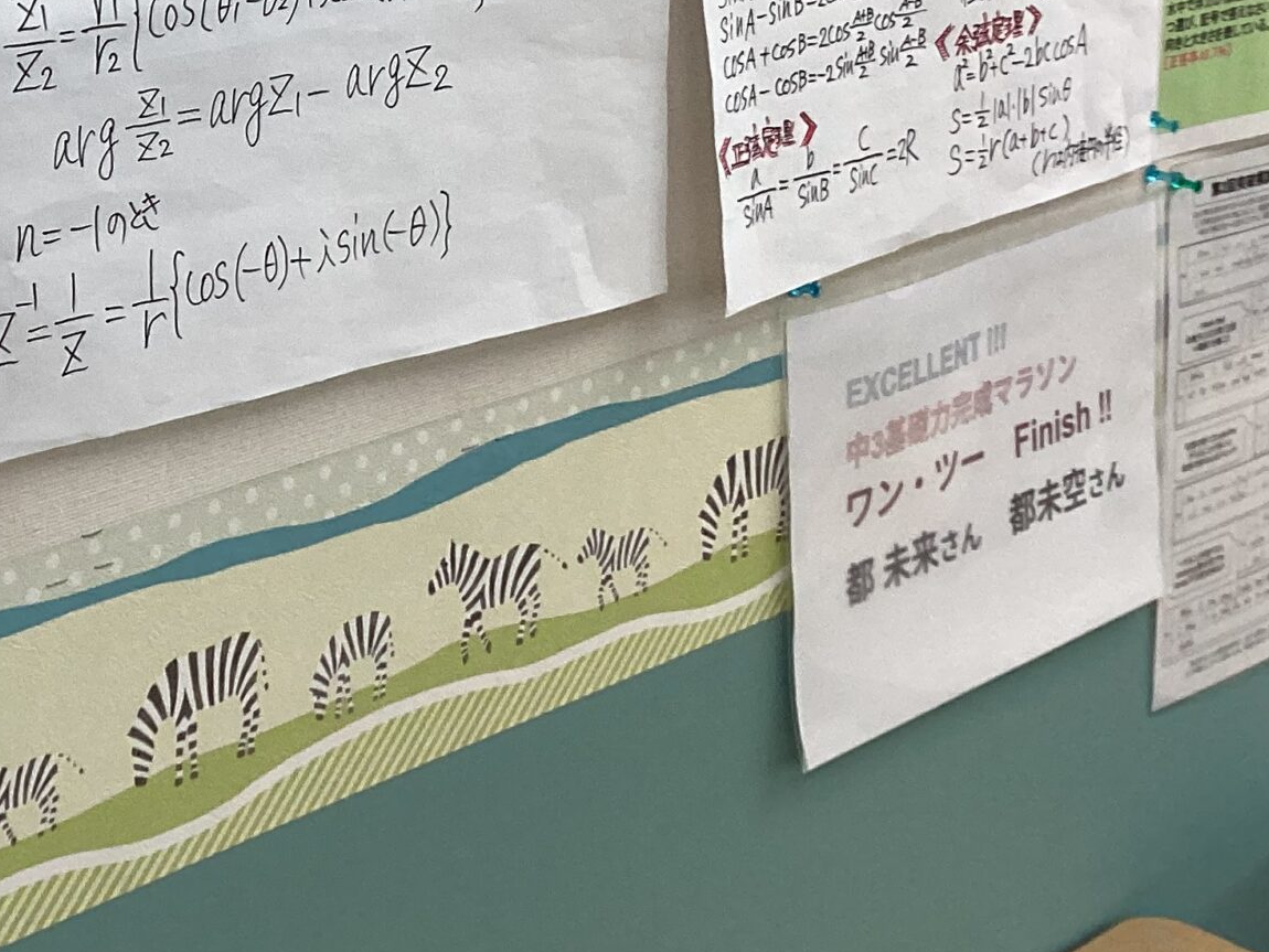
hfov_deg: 26.5
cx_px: -28
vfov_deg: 20.4
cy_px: -66
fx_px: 2530
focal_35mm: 69
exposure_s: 1/120
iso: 50
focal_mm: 3.3
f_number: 2.4
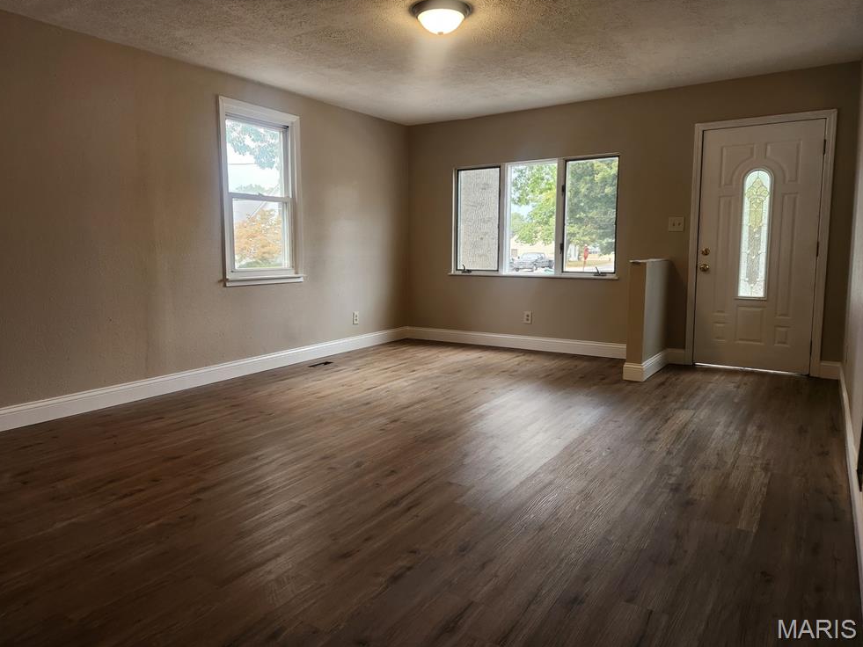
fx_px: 598
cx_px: 415
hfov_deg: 71.6
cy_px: 310
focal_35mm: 24
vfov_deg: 56.8
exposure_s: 1/180
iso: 160
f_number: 1.8
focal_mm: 5.4
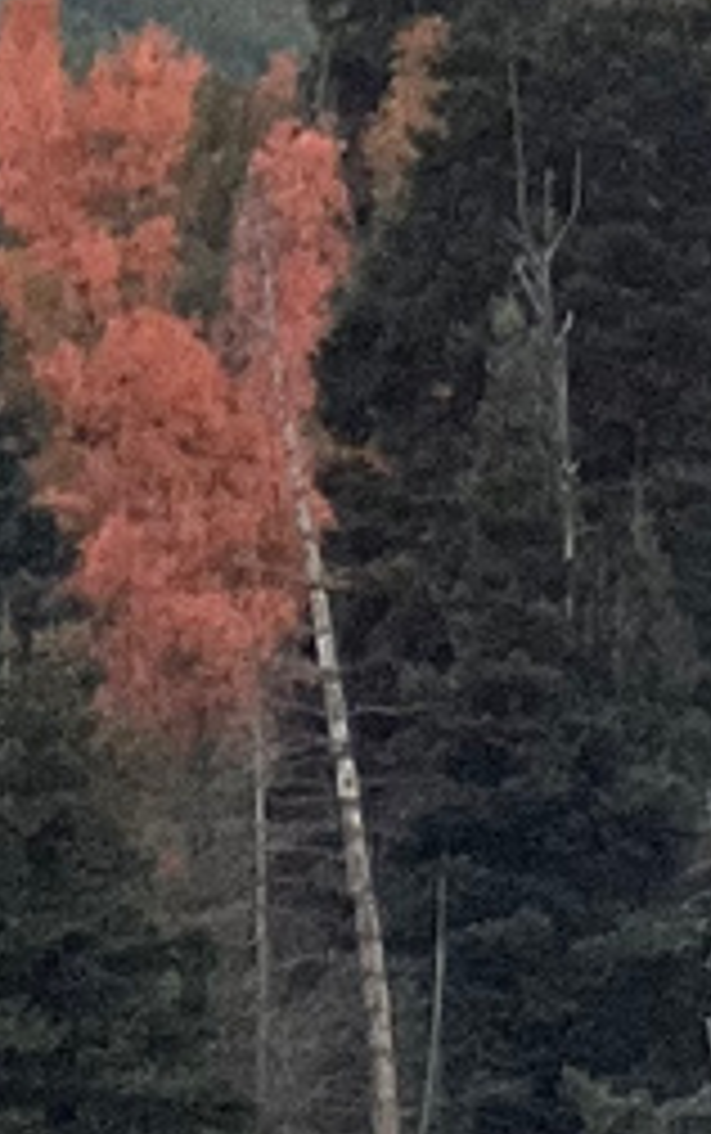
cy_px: 1188
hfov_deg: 2.6
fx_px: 15374
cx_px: 2115
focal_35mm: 497
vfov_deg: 4.2
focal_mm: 9
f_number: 2.8
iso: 250
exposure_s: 1/108
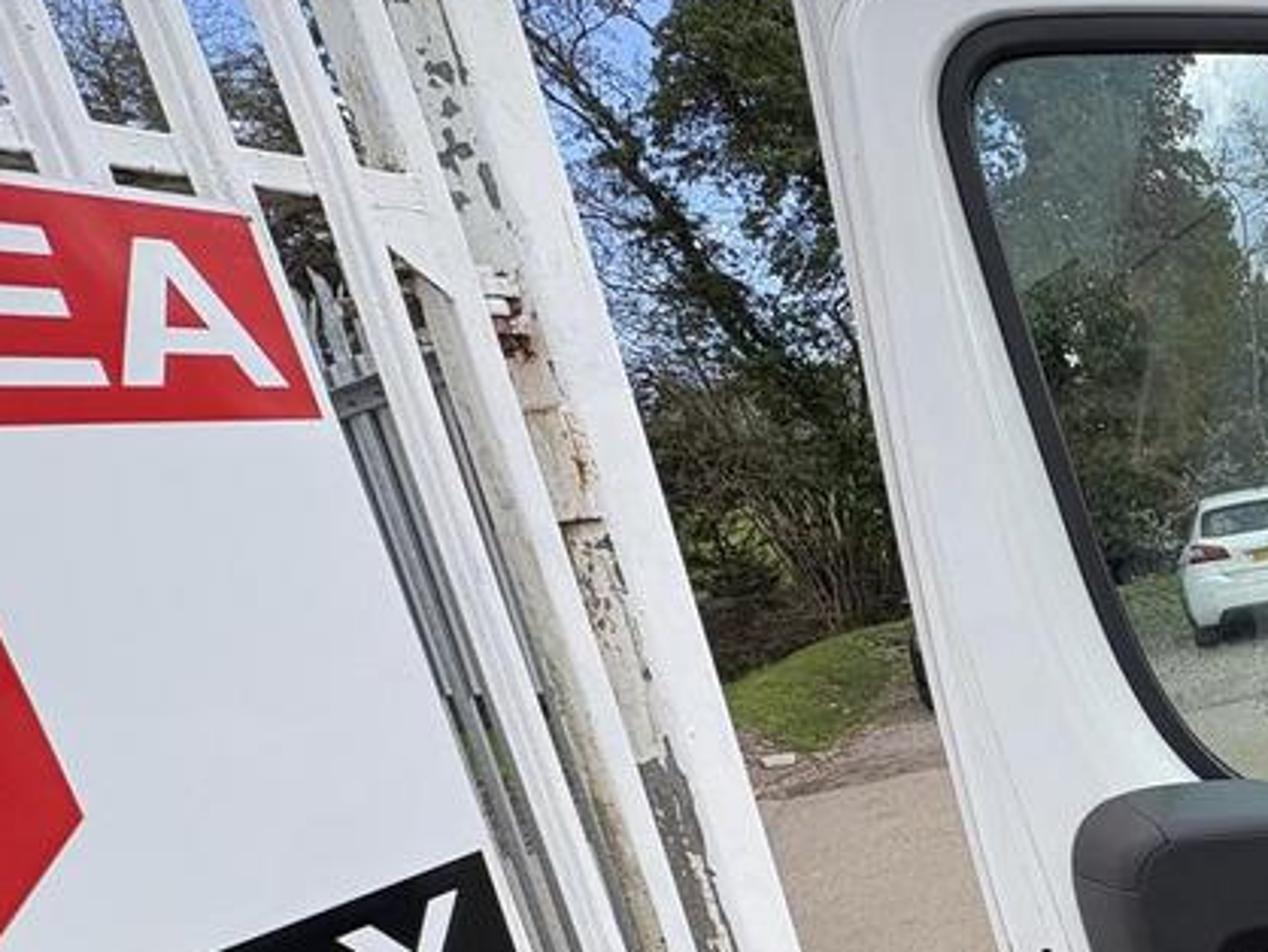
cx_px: 1350
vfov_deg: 45.0
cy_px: 731
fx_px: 1100
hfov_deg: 46.6
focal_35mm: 30
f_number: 2.2
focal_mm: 2.22
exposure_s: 1/362
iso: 40
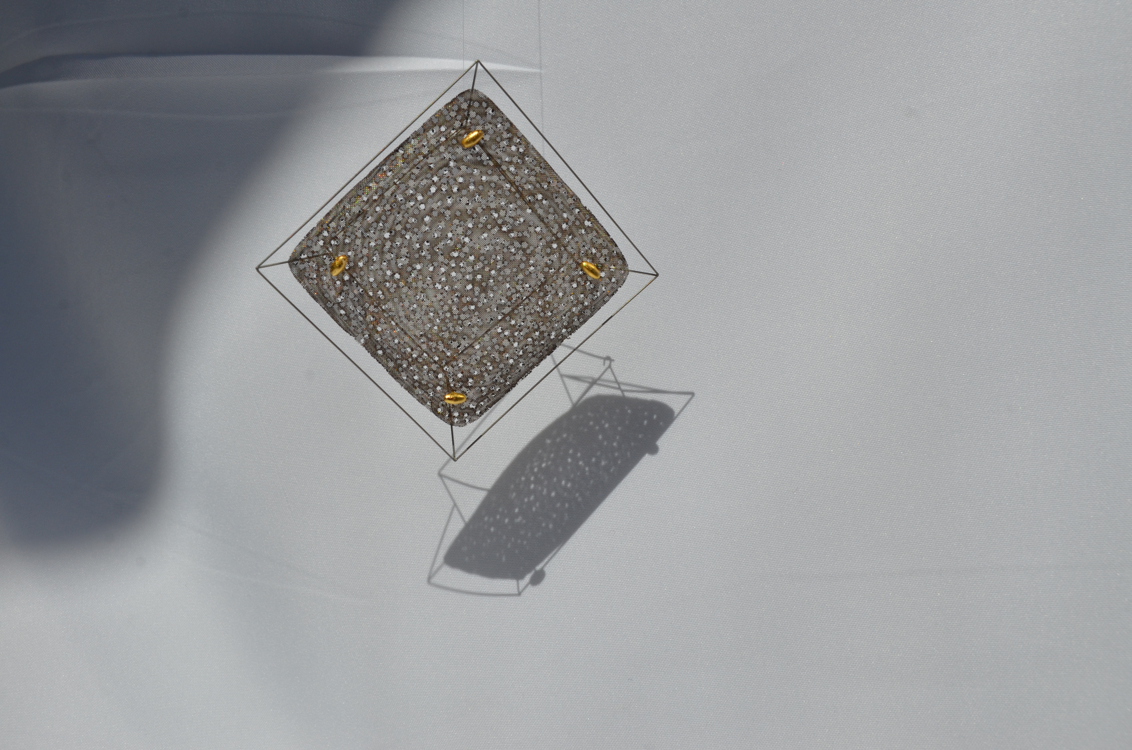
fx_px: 1318
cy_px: 375
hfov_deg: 46.5
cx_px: 566
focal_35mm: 42
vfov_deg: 31.8
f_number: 13
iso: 250
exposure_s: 1/640
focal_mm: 28
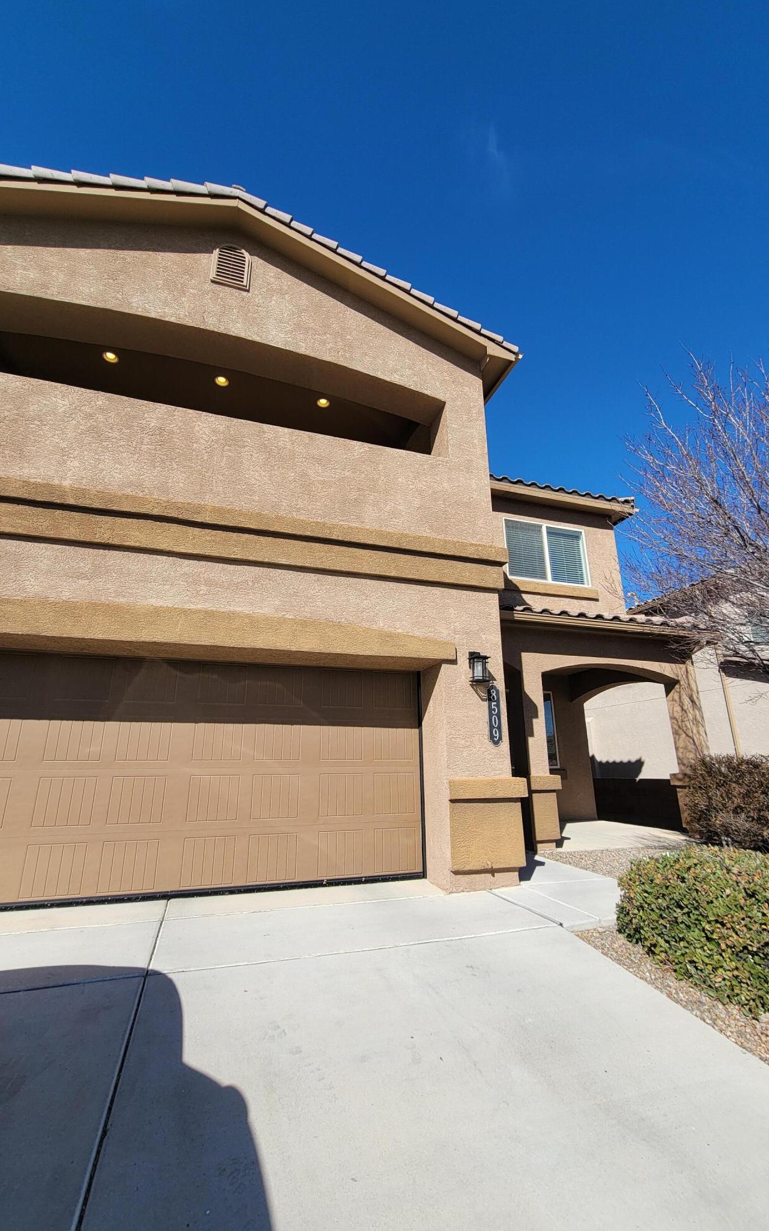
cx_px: 387
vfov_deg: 105.3
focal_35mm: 14
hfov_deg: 78.6
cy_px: 610
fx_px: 470
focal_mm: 2.2
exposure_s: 1/1677
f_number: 2.2
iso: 50
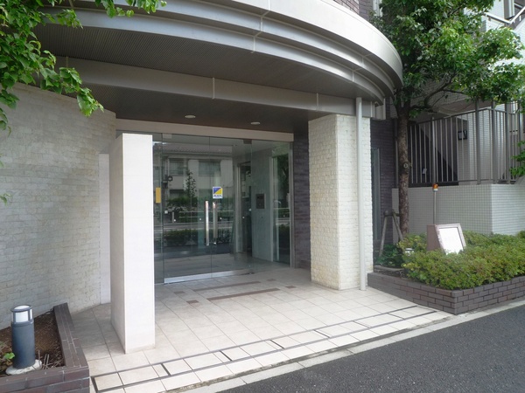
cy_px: 196
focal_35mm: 25
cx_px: 262
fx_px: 379
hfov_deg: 69.4
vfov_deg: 54.9
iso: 100
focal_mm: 4.4
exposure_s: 1/200
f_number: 2.8
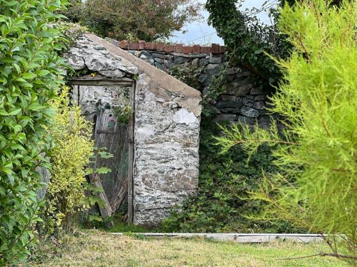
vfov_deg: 19.1
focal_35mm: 77
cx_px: 178
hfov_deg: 25.3
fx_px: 794
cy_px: 134
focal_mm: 9
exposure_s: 1/121
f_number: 2.8
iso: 32
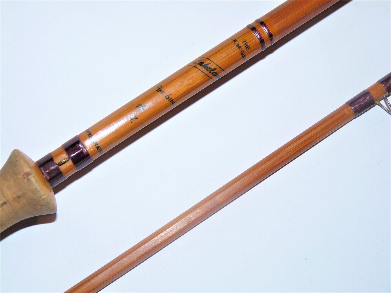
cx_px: 196
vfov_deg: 17.6
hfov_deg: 23.3
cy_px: 146
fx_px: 949
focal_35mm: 84
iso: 100
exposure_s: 1/40
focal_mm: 14.9
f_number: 3.4
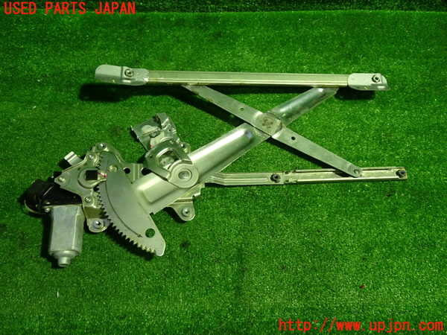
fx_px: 387
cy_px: 168
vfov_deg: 46.8
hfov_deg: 60.0
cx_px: 224
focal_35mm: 30
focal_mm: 5.4
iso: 200
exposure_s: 1/40
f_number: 2.3
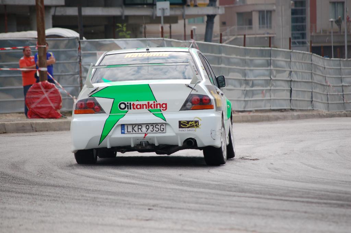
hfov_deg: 9.5
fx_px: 2119
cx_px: 176
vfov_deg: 6.3
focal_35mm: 218
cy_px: 116
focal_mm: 145
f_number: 5.3
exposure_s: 1/1000
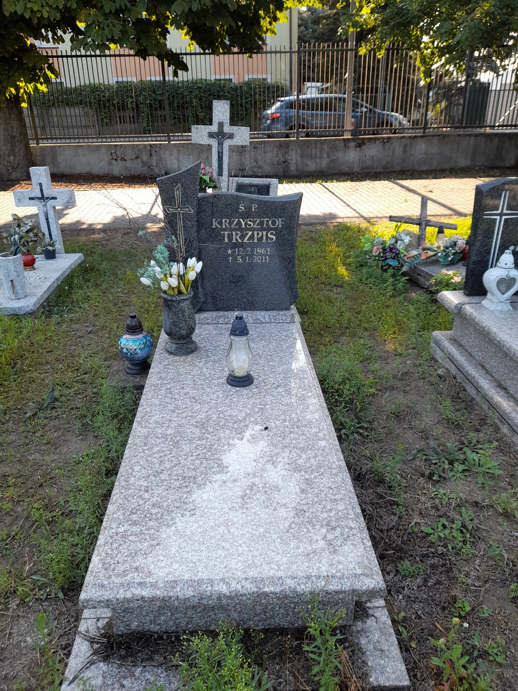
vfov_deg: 69.4
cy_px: 346
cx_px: 259
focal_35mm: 25
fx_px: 499
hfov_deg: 54.9
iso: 20
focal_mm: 4.6
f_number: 2
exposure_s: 1/100
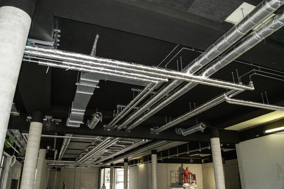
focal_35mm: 27
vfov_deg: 47.8
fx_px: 213
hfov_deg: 67.4
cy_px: 94
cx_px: 142
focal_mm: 18
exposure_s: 1/60
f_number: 5.6
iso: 400
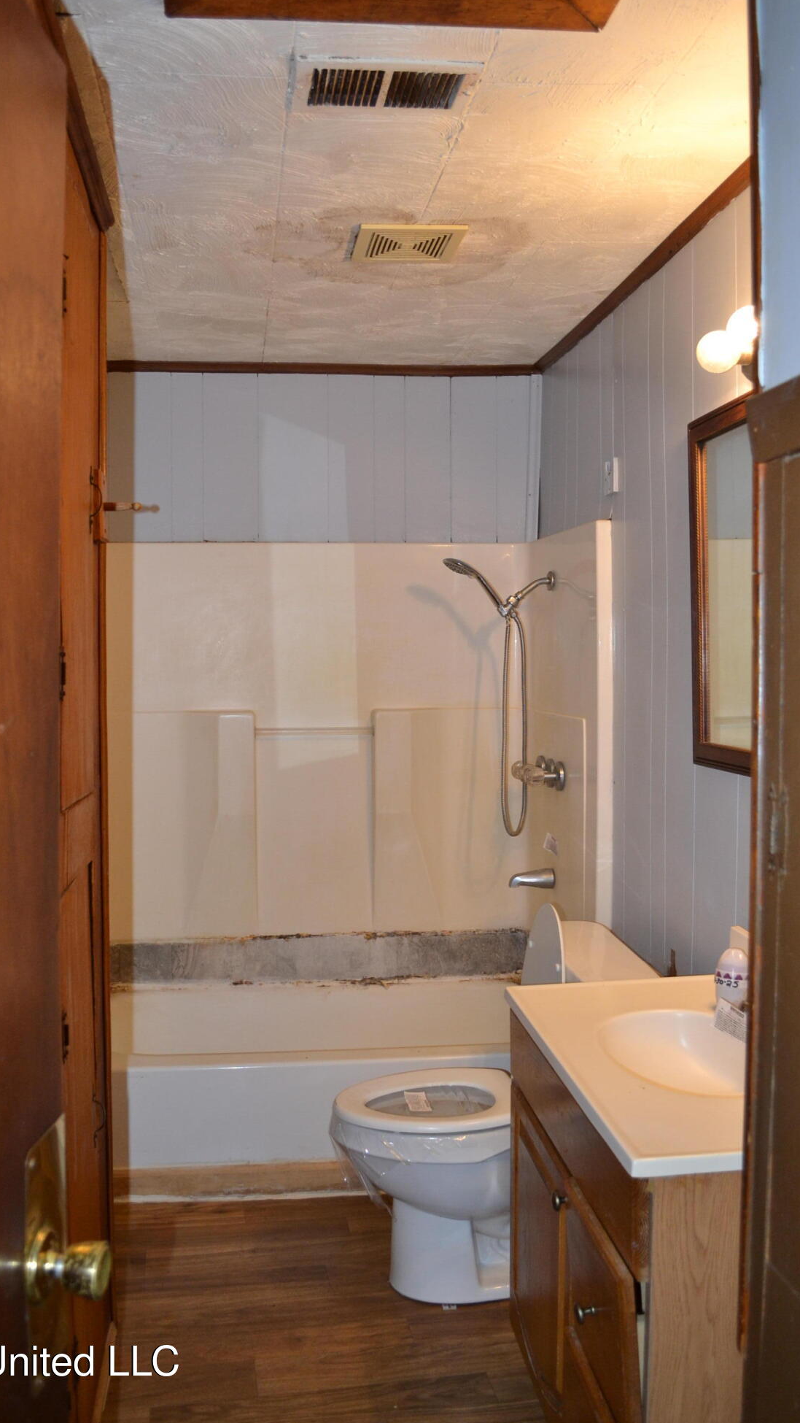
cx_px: 366
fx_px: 1094
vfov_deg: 66.1
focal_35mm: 29
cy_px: 698
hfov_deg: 40.2
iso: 640
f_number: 3.5
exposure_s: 1/60
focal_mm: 18
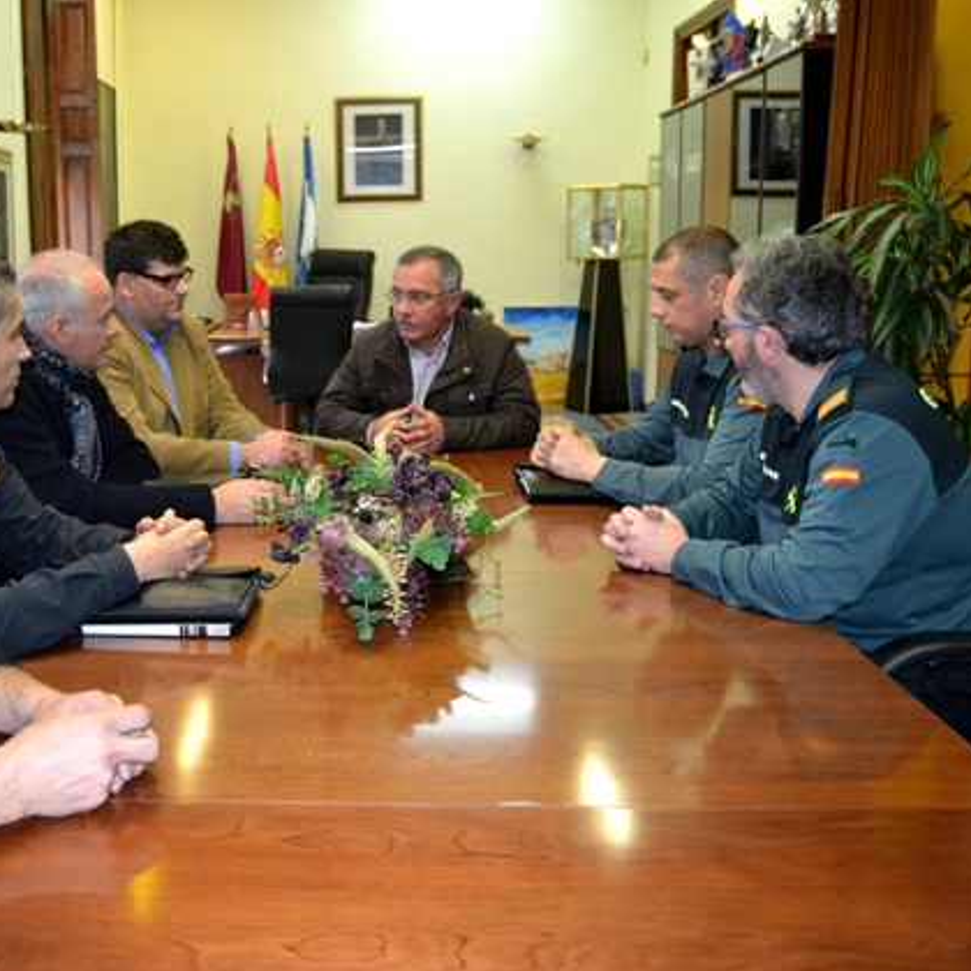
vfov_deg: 47.2
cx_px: 282
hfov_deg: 46.1
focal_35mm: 35
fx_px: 1111
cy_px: 491
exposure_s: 1/60
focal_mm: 18
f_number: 3.5
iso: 1250
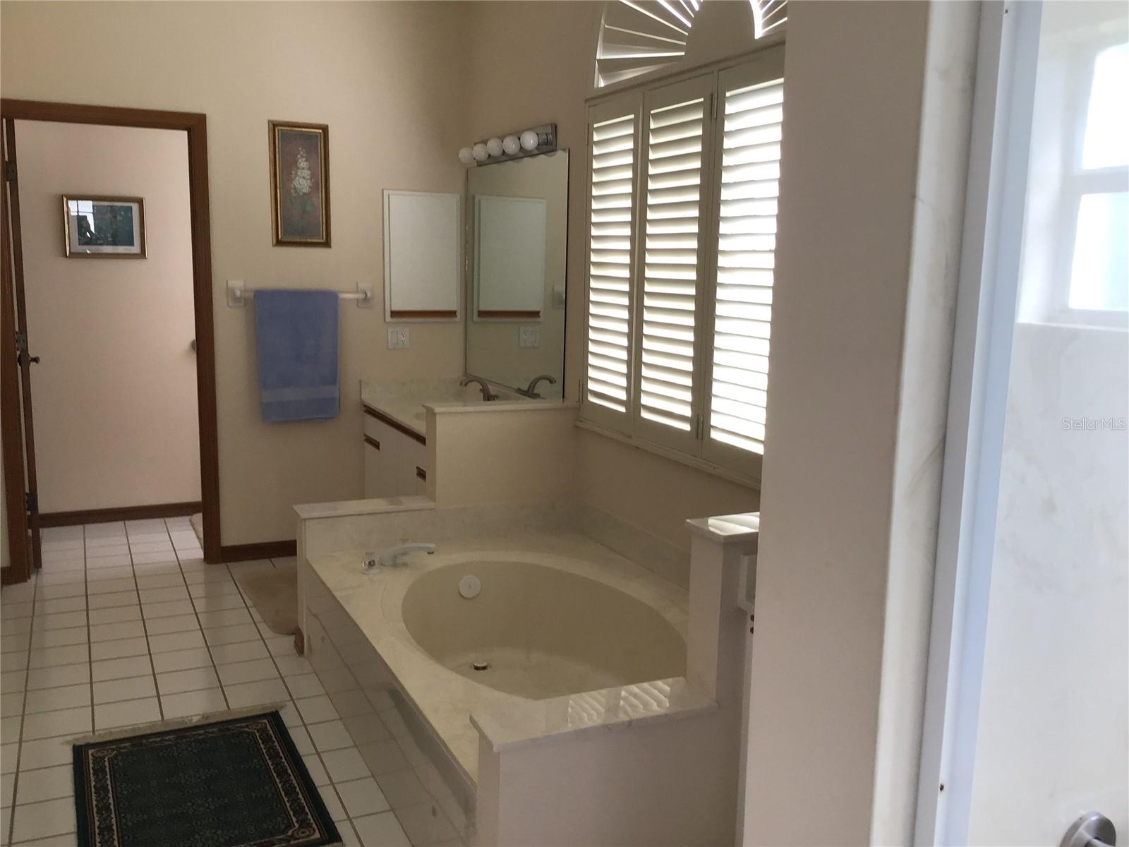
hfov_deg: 58.4
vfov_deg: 45.4
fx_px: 1011
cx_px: 564
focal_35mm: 31
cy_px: 424
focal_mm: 3.3
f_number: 2.4
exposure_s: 1/60
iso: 32
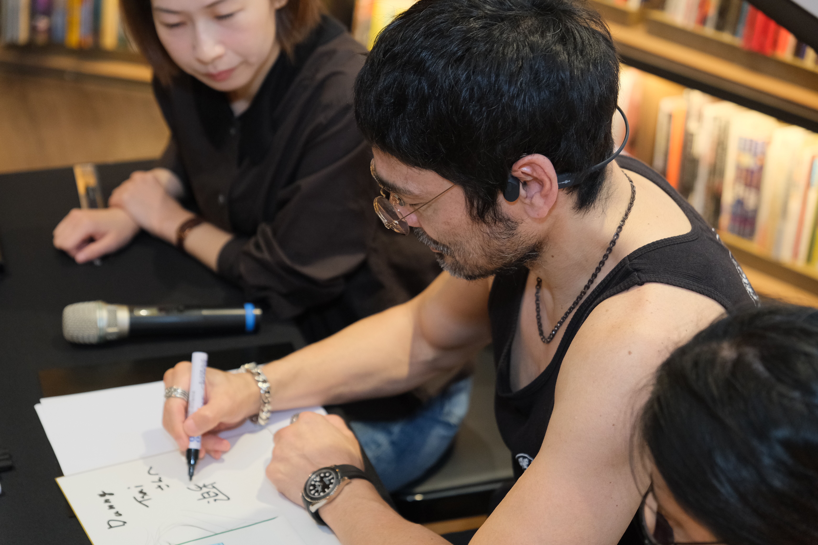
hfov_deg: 27.0
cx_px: 409
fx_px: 1704
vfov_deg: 18.2
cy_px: 272
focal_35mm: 75
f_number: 2.8
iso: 1600
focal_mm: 50.3
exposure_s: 1/125
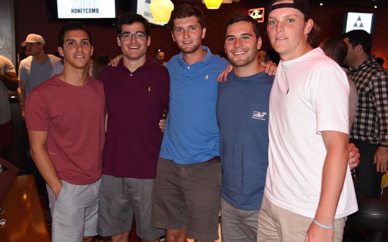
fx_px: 497
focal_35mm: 47
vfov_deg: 27.4
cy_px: 114
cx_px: 194
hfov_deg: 42.7
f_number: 4
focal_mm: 46
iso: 1600
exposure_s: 1/40
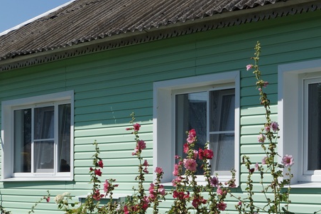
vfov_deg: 14.6
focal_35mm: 93
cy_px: 180
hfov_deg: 21.9
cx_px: 192
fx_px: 829
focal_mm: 28
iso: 100
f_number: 8
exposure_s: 1/500
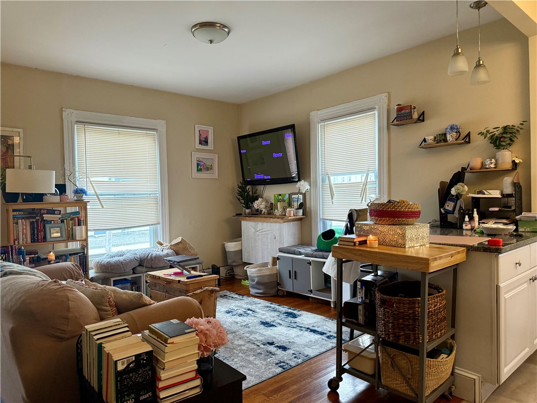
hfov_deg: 71.6
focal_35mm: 24
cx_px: 268
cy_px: 202
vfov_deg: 56.8
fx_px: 372
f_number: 1.78
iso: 320
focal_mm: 6.76
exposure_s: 1/120
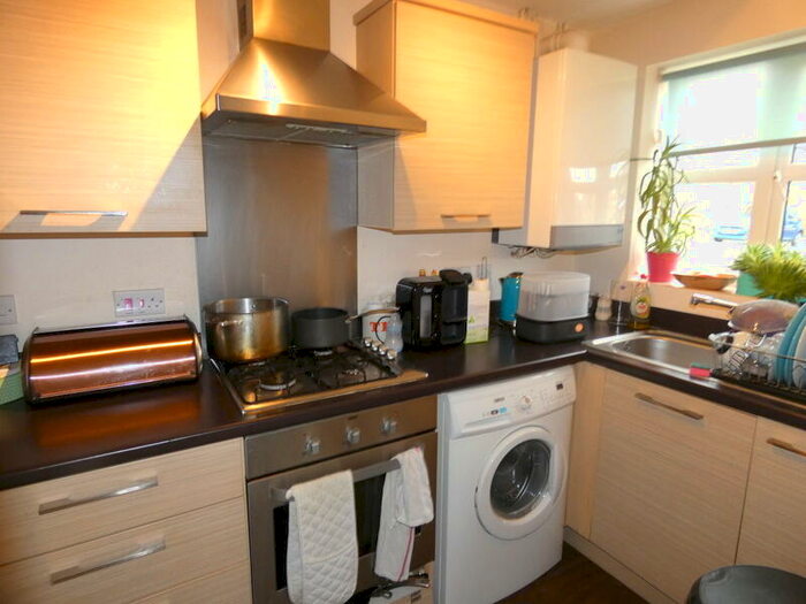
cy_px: 302
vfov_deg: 66.0
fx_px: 466
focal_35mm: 20
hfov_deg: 81.7
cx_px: 403
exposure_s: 1/60
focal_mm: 3.6
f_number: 2.8
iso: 250
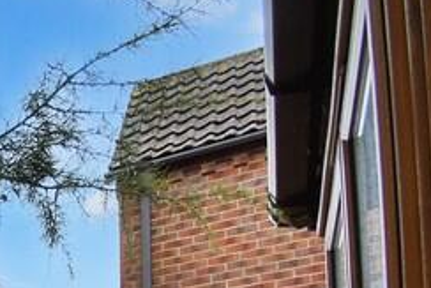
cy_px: 580
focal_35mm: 63
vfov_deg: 16.4
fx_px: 755
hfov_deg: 18.1
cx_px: -470
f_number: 4.5
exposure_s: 1/80
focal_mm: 10
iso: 100
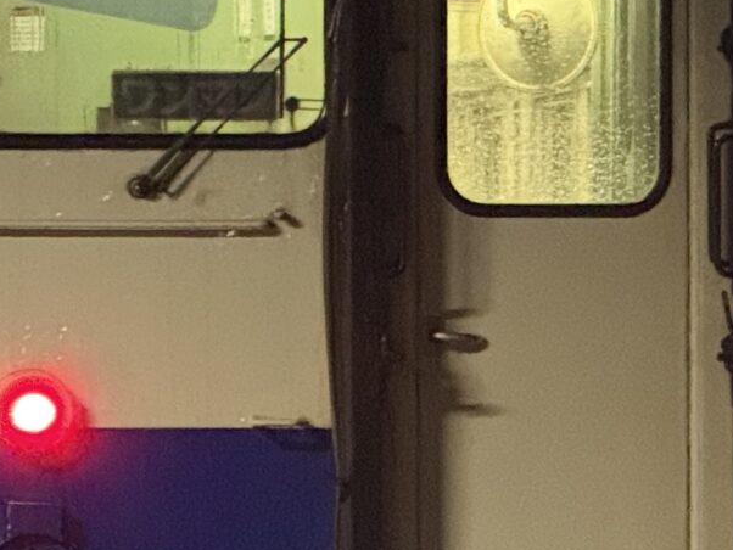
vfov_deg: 2.9
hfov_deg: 3.9
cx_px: 565
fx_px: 10804
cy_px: 420
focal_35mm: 510
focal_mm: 15.66
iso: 1600
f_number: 2.8
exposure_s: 1/36
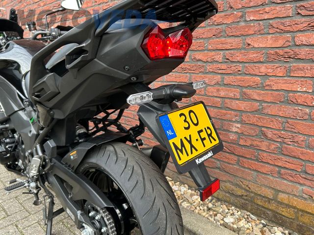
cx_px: 157
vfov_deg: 53.1
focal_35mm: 26
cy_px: 118
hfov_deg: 67.3
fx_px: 236
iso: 40
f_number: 1.5
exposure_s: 1/121
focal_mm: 5.7
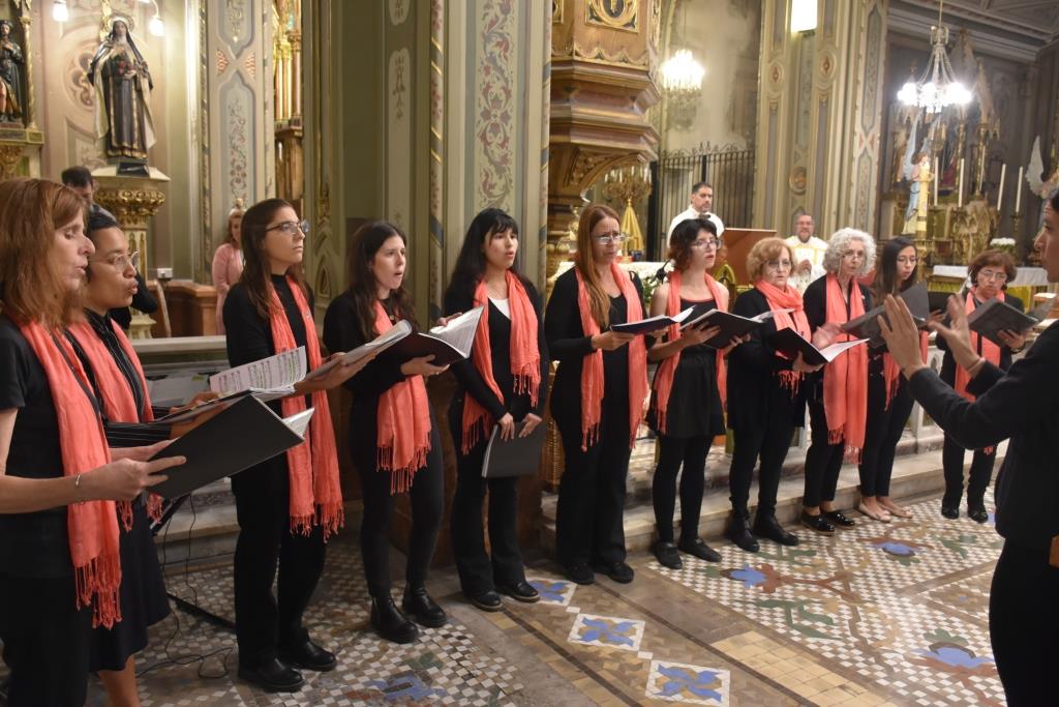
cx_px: 530
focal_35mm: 30
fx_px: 883
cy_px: 354
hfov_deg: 61.9
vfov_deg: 43.6
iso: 1250
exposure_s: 1/25
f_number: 3.5
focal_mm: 20
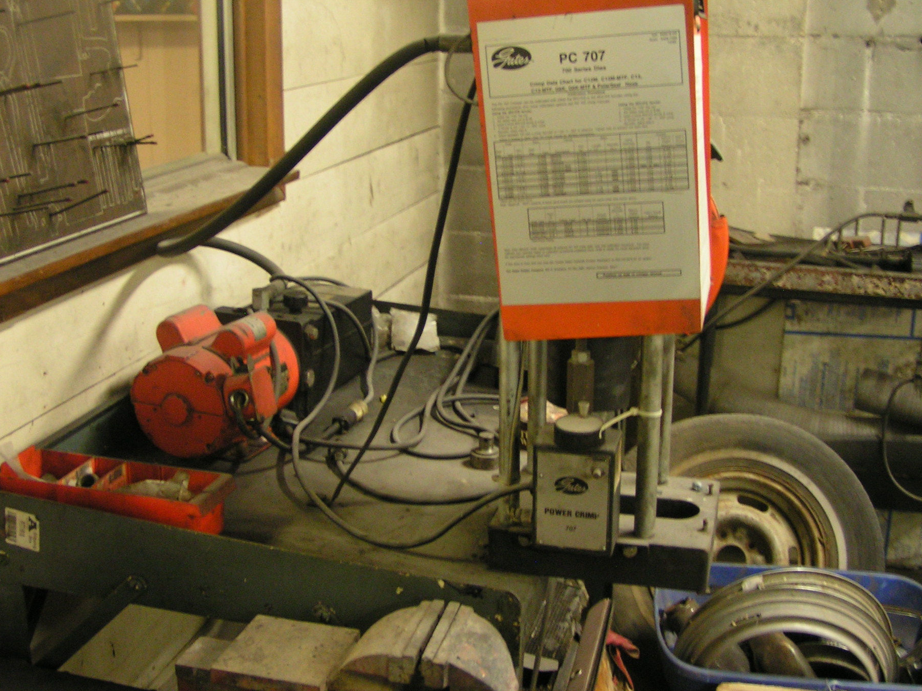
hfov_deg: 43.8
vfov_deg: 33.6
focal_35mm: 43
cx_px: 429
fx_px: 1145
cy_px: 316
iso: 200
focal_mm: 5.8
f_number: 3.2
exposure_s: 1/3
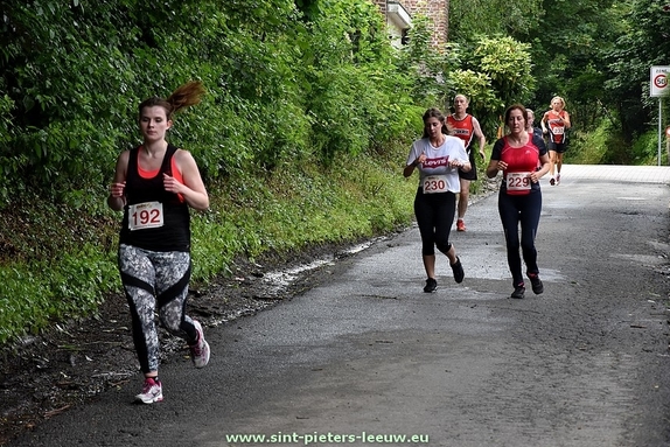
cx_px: 327
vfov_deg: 8.3
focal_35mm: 165
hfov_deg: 12.5
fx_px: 3063
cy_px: 215
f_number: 5.6
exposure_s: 1/640
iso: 800
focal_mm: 105
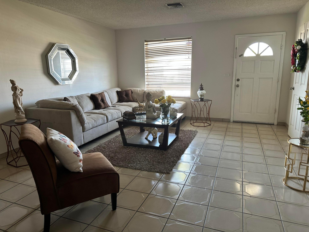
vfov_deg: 56.8
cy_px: 116
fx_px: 214
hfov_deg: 71.6
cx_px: 154
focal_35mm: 24
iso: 160
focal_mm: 6.86
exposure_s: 1/60
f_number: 1.78
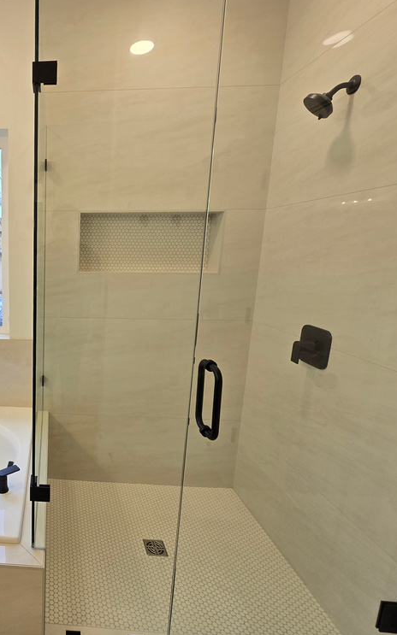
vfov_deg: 88.0
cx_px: 26
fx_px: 329
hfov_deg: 52.9
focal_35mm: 19
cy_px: 323
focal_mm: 2.2
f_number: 2.2
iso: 100
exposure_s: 1/120
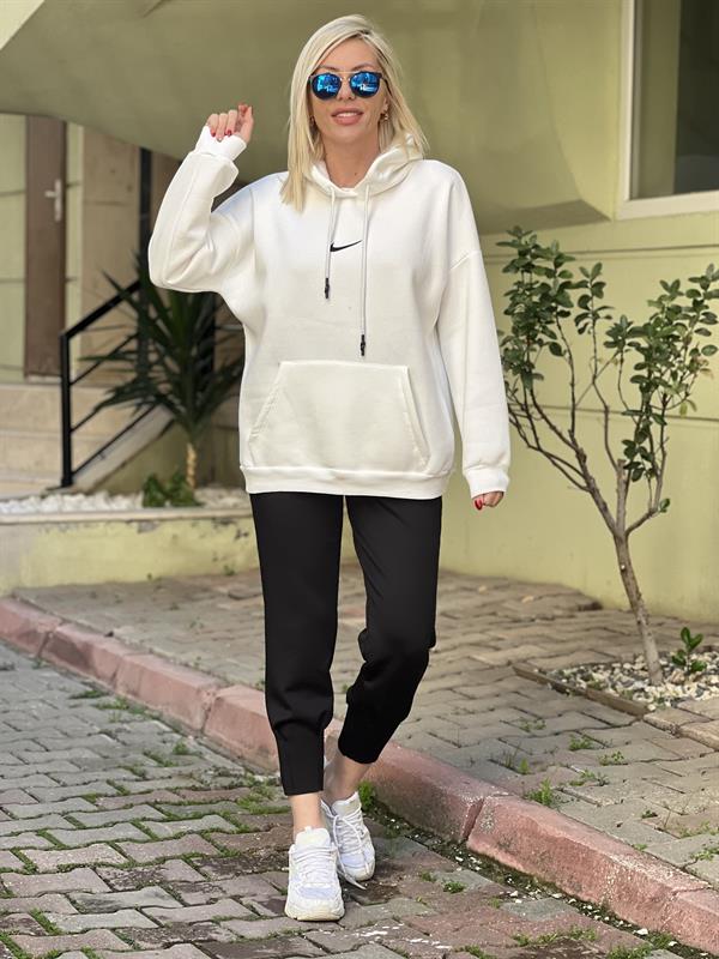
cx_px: 360
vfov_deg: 25.3
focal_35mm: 77
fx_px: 2132
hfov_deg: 19.1
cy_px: 480
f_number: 2.8
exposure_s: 1/121
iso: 50
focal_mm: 9
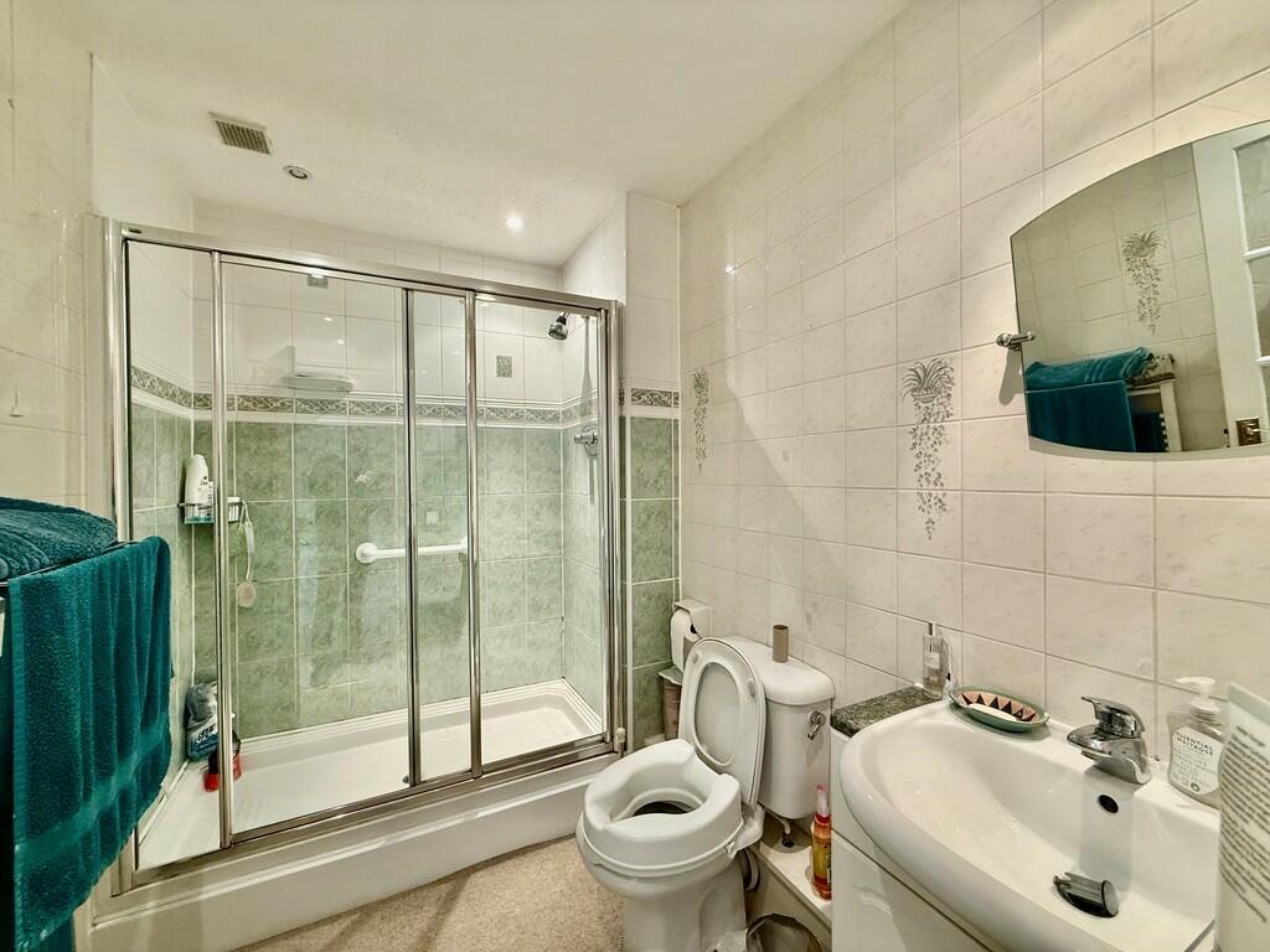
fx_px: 514
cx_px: 635
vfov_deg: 85.7
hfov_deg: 102.1
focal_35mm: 14
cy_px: 476
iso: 200
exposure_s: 1/50
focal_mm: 2.22
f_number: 2.2
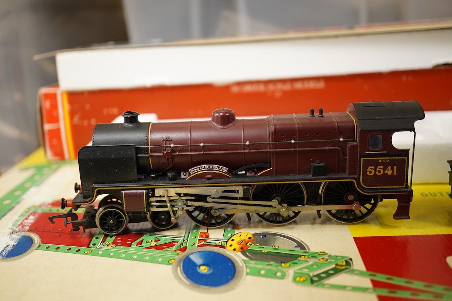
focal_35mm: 45
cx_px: 226
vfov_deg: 29.9
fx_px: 565
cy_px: 150
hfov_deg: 43.6
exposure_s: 1/100
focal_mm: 30
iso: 2000
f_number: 5
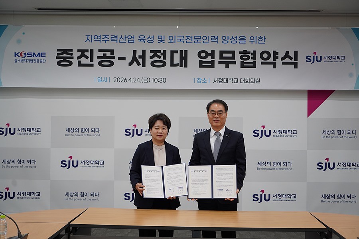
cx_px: 180
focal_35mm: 54
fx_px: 538
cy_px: 120
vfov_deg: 25.1
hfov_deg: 36.9
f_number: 4.5
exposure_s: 1/320
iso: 1000
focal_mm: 54
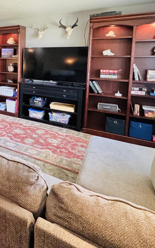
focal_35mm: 29
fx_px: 196
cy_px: 70
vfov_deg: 61.9
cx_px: -45
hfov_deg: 32.6
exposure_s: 1/60
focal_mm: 2.22
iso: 250
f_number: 2.2
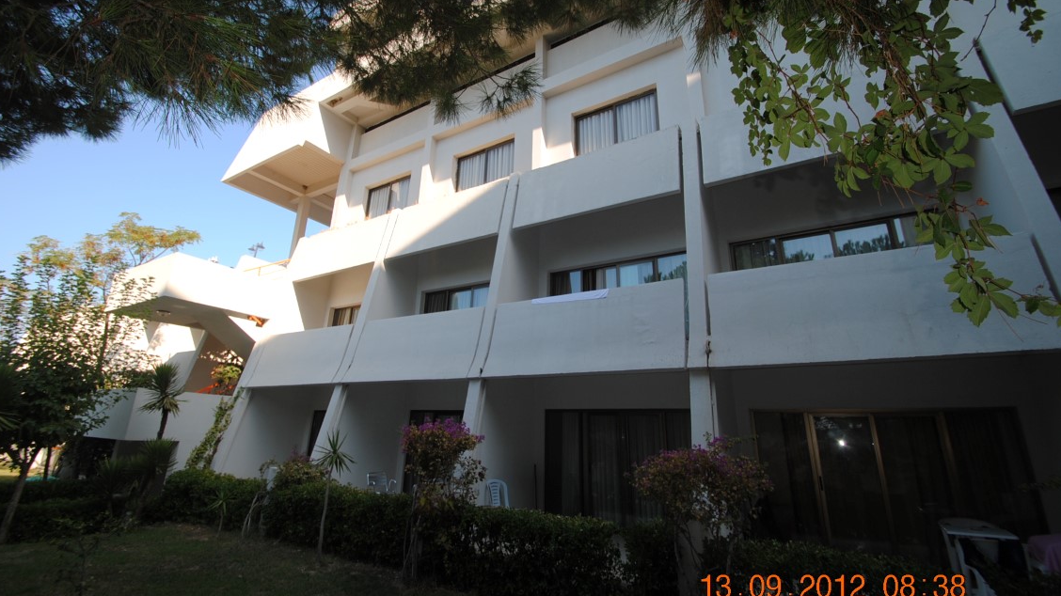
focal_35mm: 16
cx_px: 529
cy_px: 280
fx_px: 450
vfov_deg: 67.0
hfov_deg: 99.4
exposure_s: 1/200
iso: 100
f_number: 5.6
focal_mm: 10
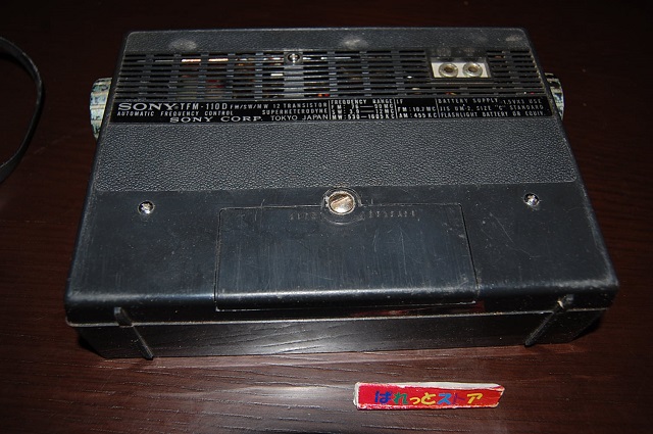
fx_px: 598
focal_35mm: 33
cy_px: 217
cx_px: 326
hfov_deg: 57.3
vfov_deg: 39.9
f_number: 5.6
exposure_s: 1/125
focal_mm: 22
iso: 200
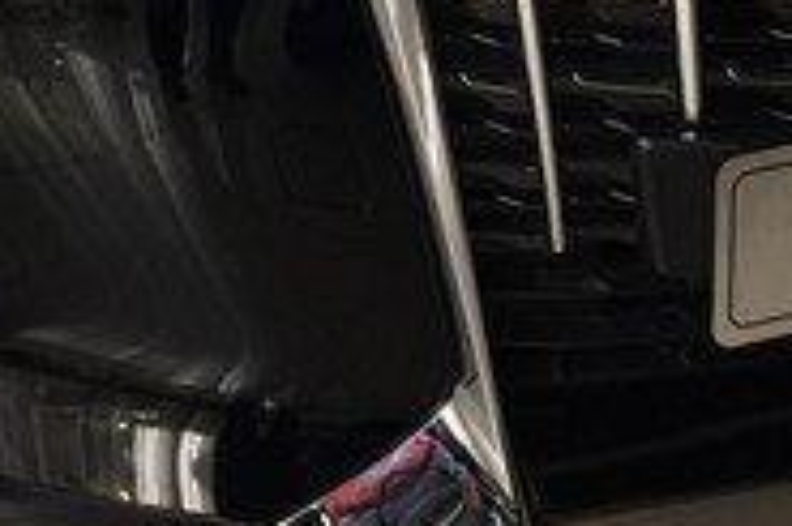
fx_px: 2506
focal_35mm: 114
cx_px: 402
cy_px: -532
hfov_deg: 18.0
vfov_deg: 10.9
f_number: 2.2
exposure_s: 1/143
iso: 32
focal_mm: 4.15
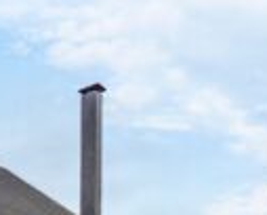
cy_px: 352
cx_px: -6
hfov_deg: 26.3
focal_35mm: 68
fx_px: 538
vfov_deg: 18.9
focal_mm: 12
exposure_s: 1/125
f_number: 4
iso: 125
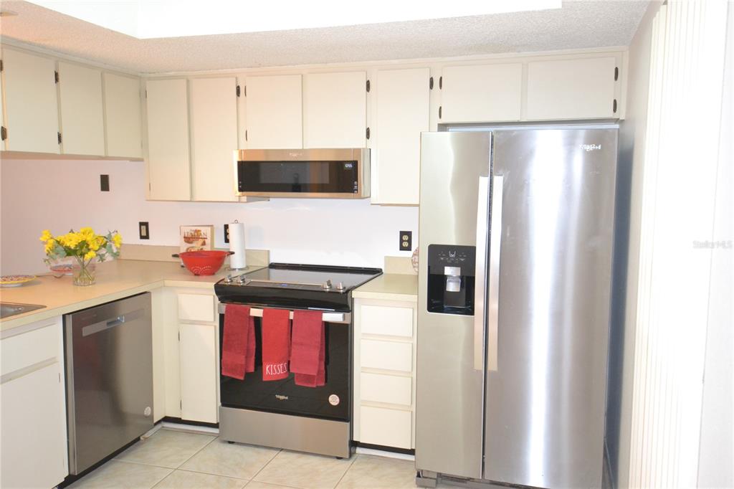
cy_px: 244
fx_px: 611
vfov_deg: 43.6
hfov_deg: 61.9
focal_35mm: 30
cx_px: 367
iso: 2200
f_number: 4.5
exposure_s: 1/60
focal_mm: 20
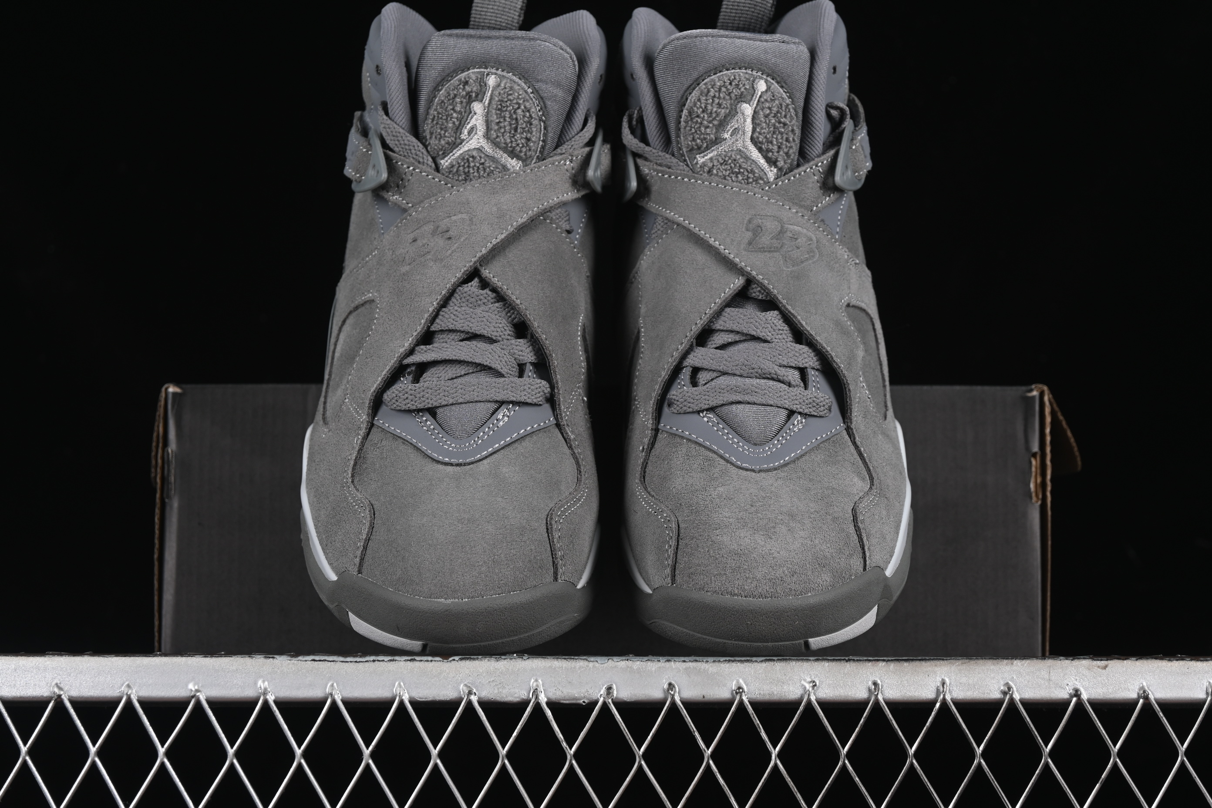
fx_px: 2525
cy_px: 404
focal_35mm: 75
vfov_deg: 18.2
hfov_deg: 27.0
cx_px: 606
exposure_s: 1/60
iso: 160
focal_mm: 50
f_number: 7.1
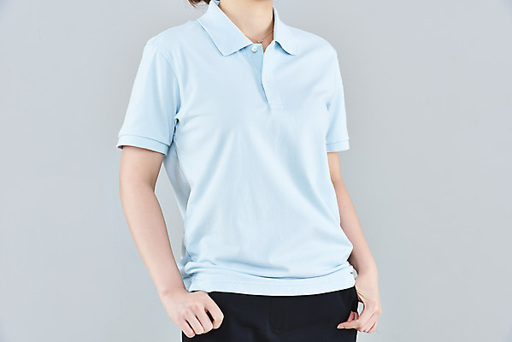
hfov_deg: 13.7
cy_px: 171
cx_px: 256
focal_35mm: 150
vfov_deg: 9.2
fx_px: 2134
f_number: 16
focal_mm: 150
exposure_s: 1/125
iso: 100
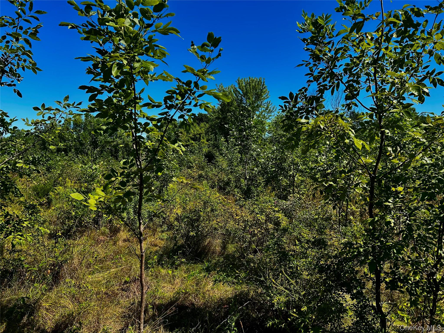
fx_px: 333
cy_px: 166
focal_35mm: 26
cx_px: 222
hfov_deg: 67.3
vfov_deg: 53.1
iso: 50
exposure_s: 1/2123
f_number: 1.5
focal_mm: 5.7
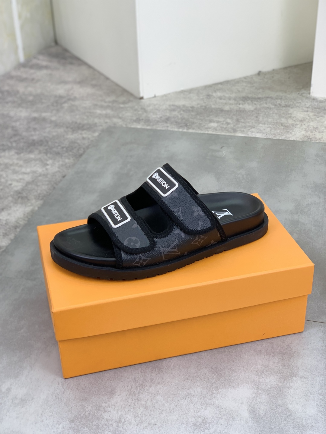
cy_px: 217
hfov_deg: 28.0
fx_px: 653
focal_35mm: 52
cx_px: 163
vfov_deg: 36.8
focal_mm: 6
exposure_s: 1/100
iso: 25
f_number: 2.4
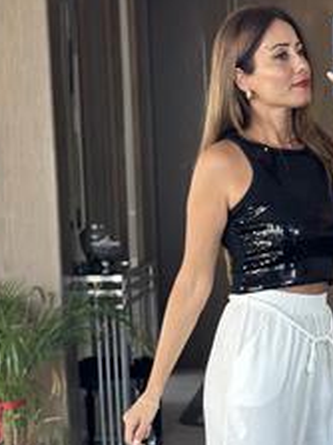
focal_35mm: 109
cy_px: 419
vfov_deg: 17.7
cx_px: 287
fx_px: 1399
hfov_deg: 13.5
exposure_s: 1/89
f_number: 1.78
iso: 125
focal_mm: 6.86
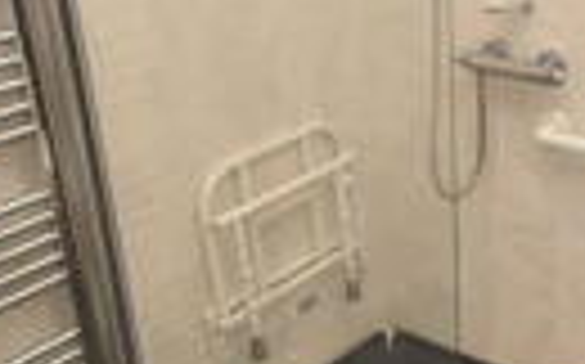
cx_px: 504
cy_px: 133
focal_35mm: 56
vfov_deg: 23.0
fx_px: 892
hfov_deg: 34.7
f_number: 6.3
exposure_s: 1/125
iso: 800
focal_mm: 10
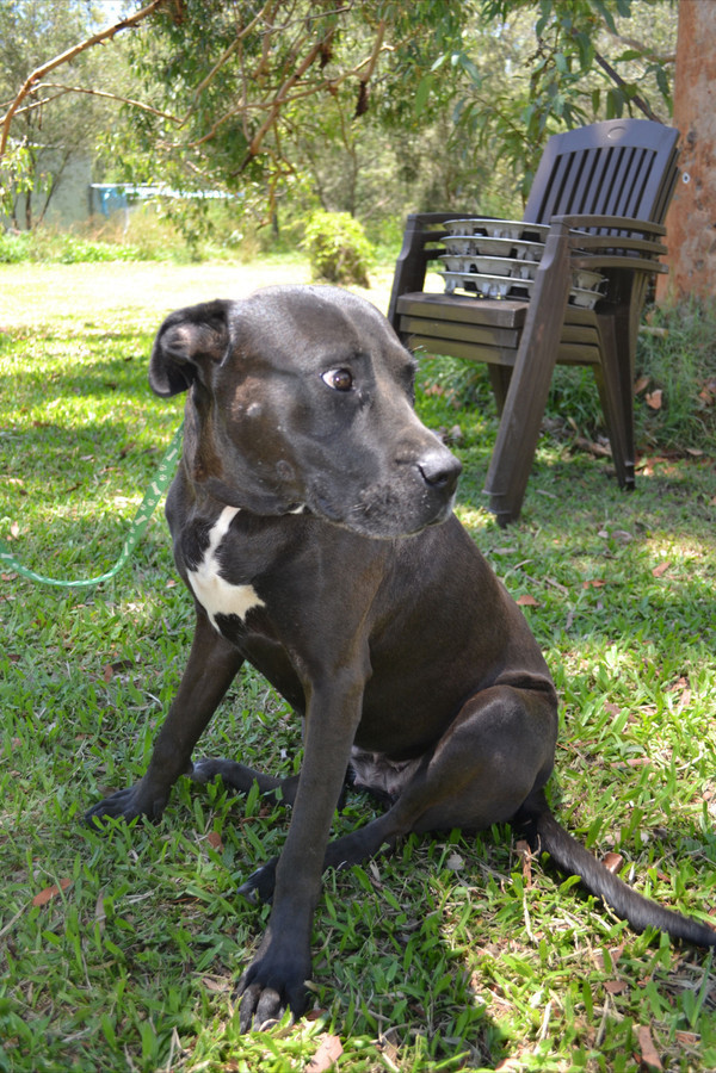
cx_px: 358
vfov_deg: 57.2
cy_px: 536
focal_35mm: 33
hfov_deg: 40.0
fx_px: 984
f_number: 4
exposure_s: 1/125
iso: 125
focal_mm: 22
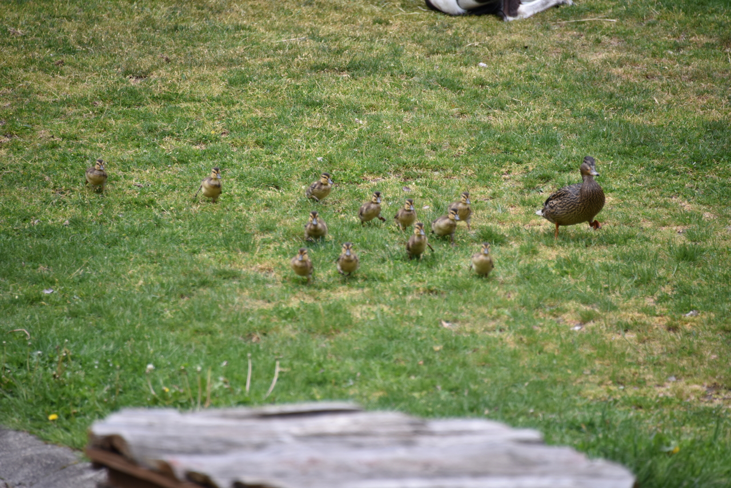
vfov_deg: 4.6
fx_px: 6093
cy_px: 244
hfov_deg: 6.9
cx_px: 366
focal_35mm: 300
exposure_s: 1/640
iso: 400
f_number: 5.6
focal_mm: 300
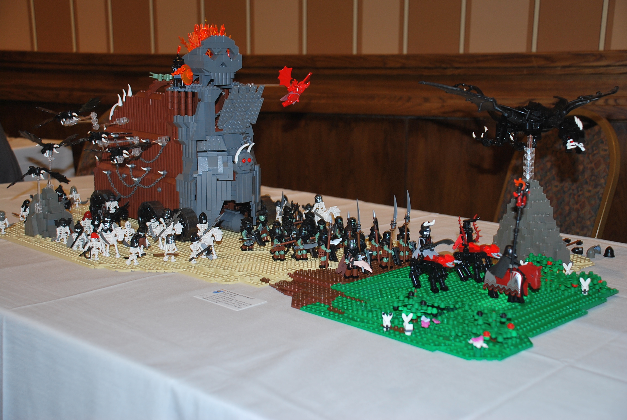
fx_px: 837
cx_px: 314
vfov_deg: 28.2
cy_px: 210
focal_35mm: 48
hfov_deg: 41.1
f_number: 4.2
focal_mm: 32
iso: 200
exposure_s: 1/60
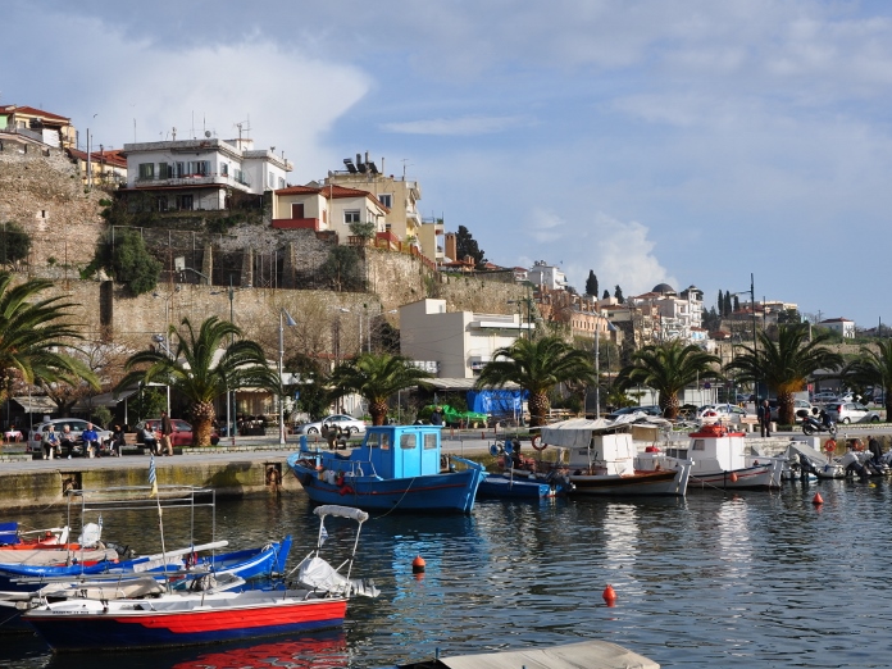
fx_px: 1366
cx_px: 446
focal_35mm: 53
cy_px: 335
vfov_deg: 27.5
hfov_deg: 36.2
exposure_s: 1/320
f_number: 10
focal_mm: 32
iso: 200
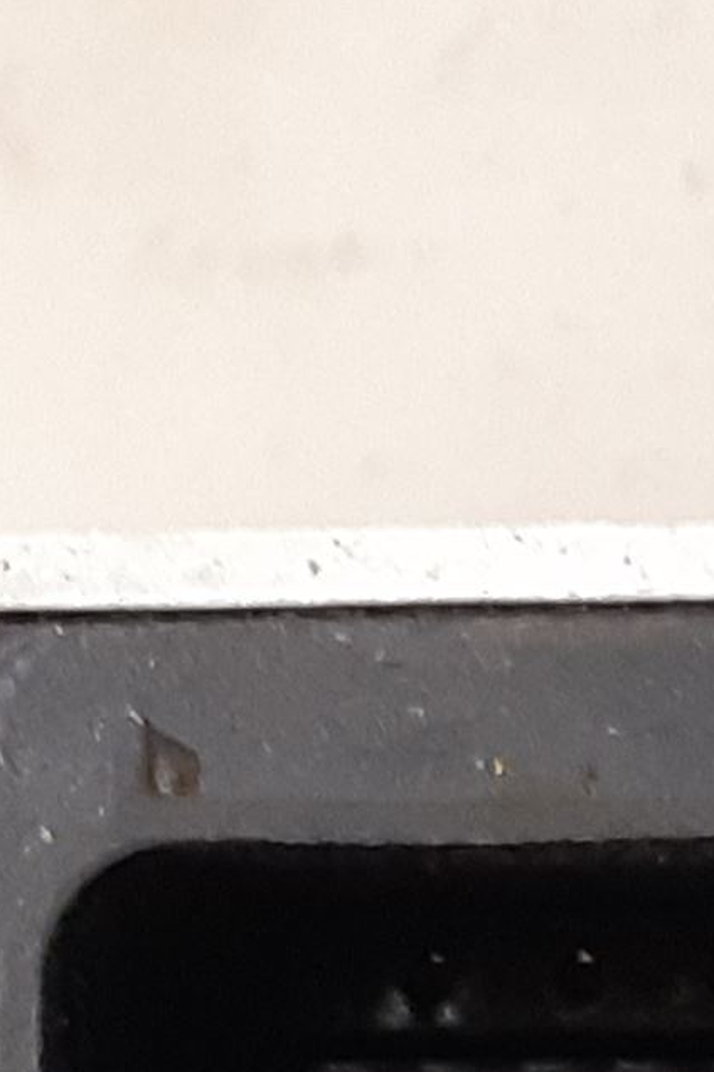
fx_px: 2591
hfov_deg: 15.7
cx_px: 367
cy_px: 1067
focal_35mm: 87
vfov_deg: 22.5
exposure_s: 1/33
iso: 250
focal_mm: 3.93
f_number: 1.7
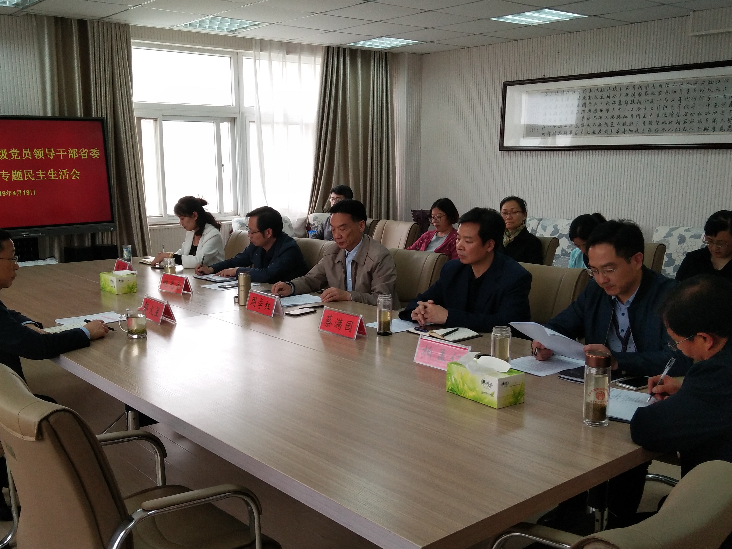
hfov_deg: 63.4
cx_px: 337
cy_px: 303
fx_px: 592
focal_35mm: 28
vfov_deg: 49.7
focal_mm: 3.66
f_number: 2.2
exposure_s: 1/100
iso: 71
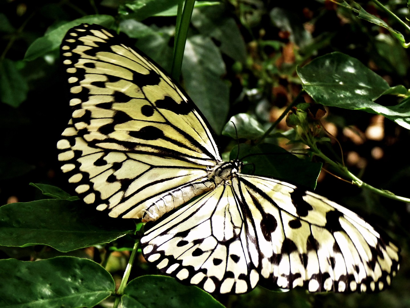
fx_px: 1469
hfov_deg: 15.9
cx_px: 205
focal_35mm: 124
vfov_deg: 12.0
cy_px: 154
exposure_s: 1/200
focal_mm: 16.1
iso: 200
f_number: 3.4
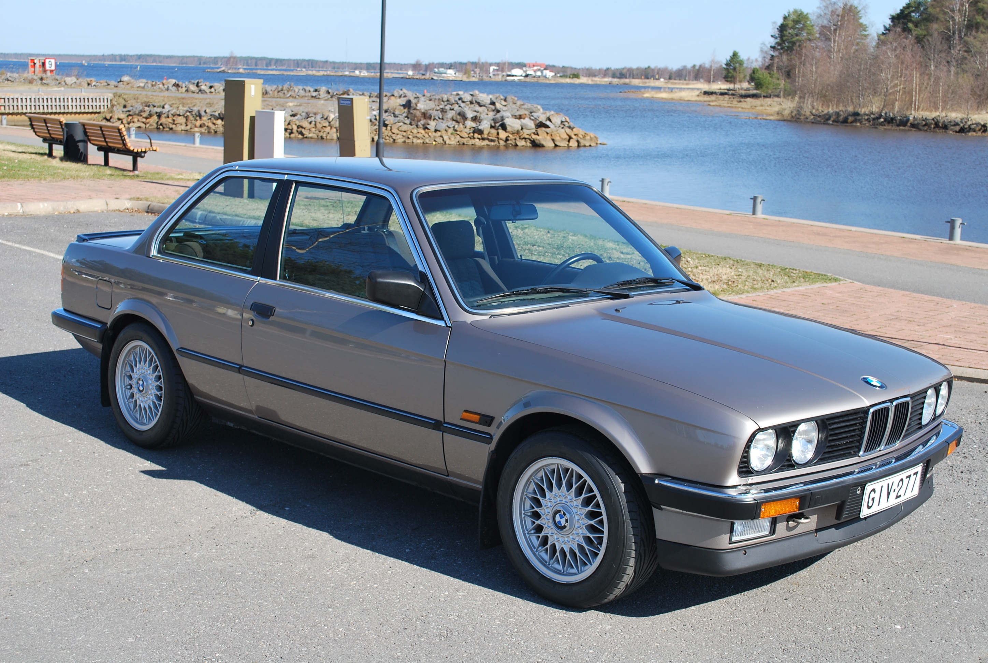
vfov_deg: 28.2
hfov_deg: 41.0
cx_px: 494
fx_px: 1320
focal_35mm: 48
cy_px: 332
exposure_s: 1/200
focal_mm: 32
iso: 100
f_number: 7.1
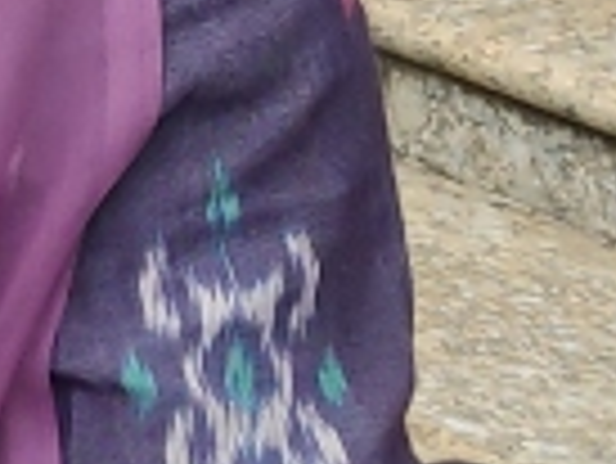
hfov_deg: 9.8
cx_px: -1268
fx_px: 2654
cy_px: -171
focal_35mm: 149
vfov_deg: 9.8
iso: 100
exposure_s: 1/738
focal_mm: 3.94
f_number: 1.9
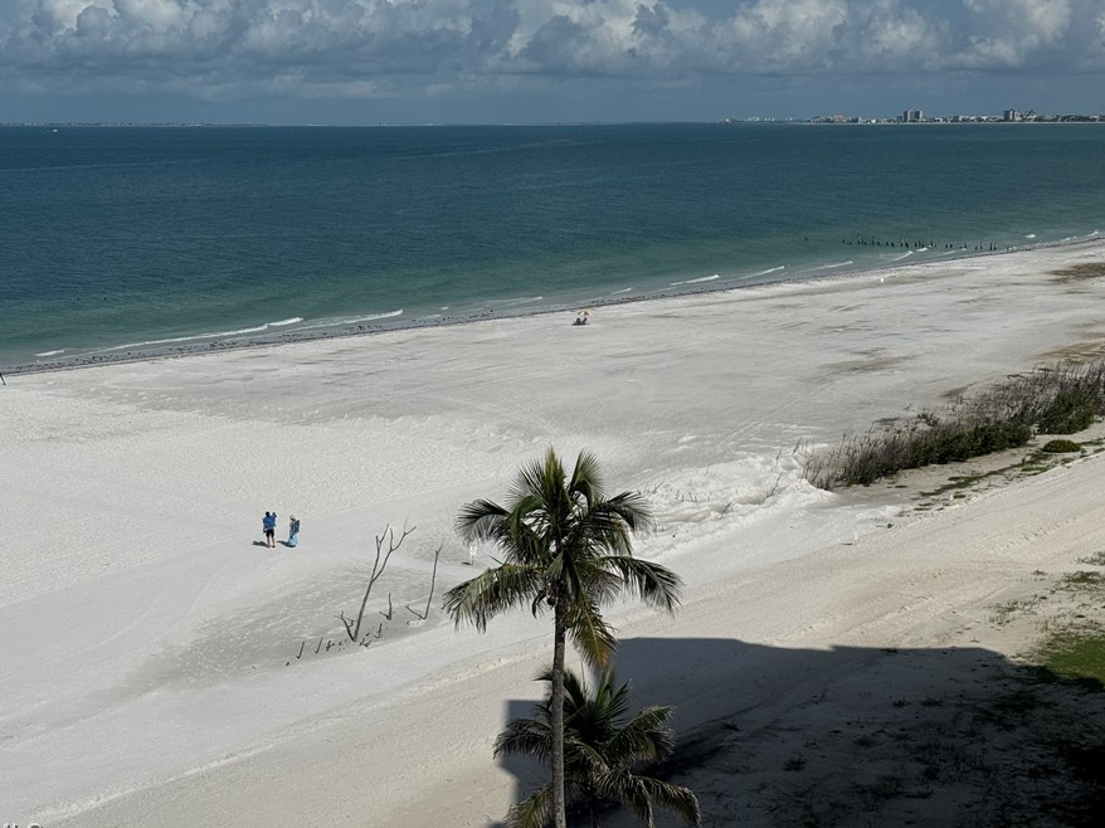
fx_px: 1787
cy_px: 379
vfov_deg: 26.1
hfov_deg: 34.4
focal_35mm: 56
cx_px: 534
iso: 64
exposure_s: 1/15385
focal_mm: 6.76
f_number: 1.78
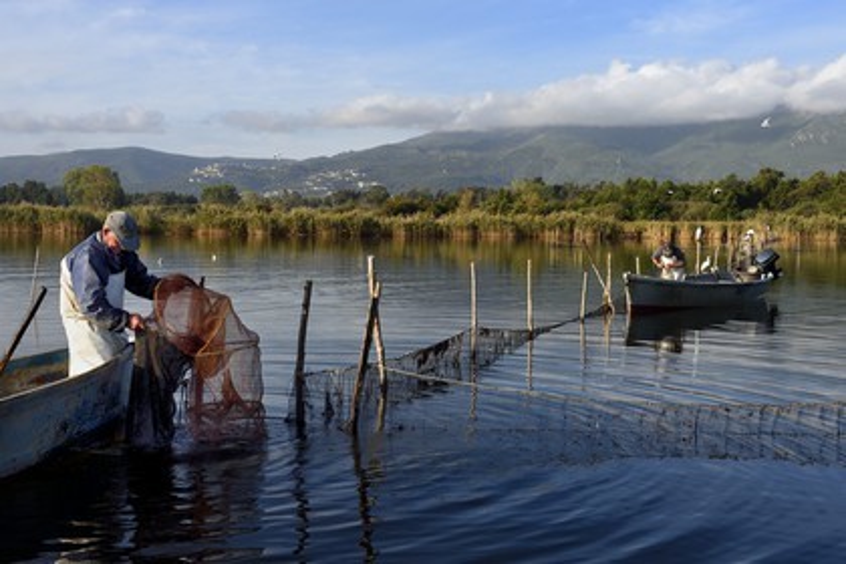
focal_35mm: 42
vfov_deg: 31.9
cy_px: 282
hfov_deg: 46.4
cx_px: 423
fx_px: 987
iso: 200
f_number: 10
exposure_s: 1/250
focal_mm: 42
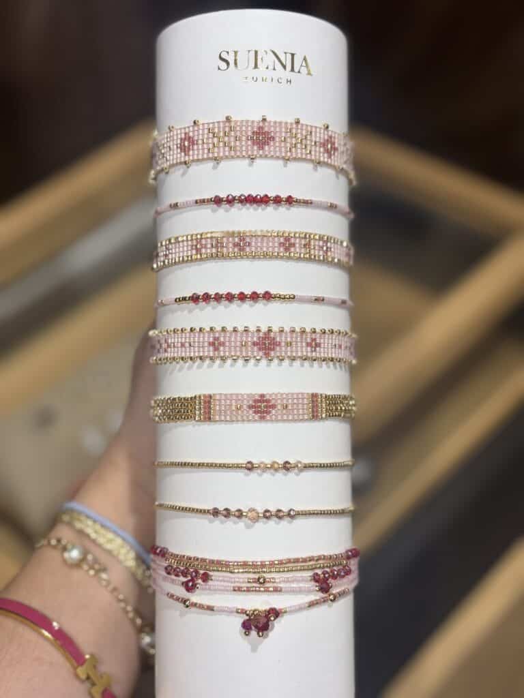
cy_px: 349
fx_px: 1050
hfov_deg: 28.0
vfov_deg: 36.8
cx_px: 262
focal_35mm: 52
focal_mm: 5.96
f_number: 1.6
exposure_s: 1/220
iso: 32
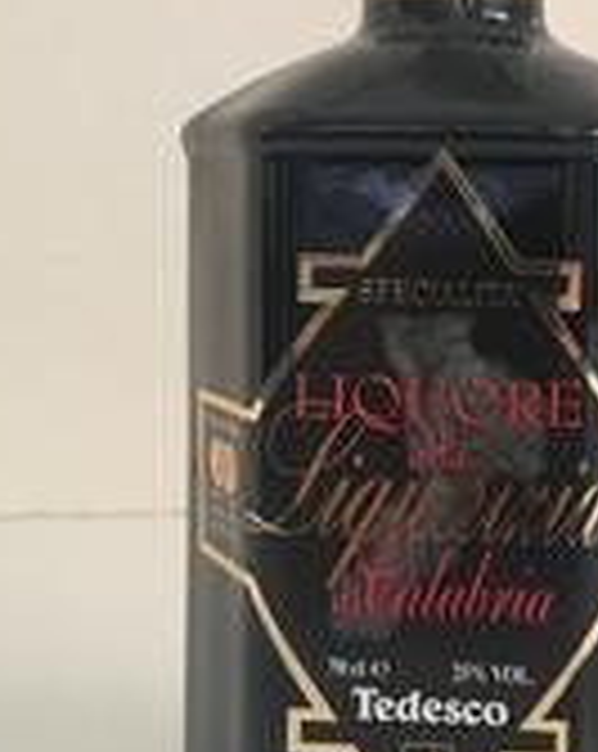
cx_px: 468
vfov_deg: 27.8
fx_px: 1509
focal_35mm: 68
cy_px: 270
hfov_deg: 22.2
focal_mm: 4.15
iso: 160
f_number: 2.2
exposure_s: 1/33
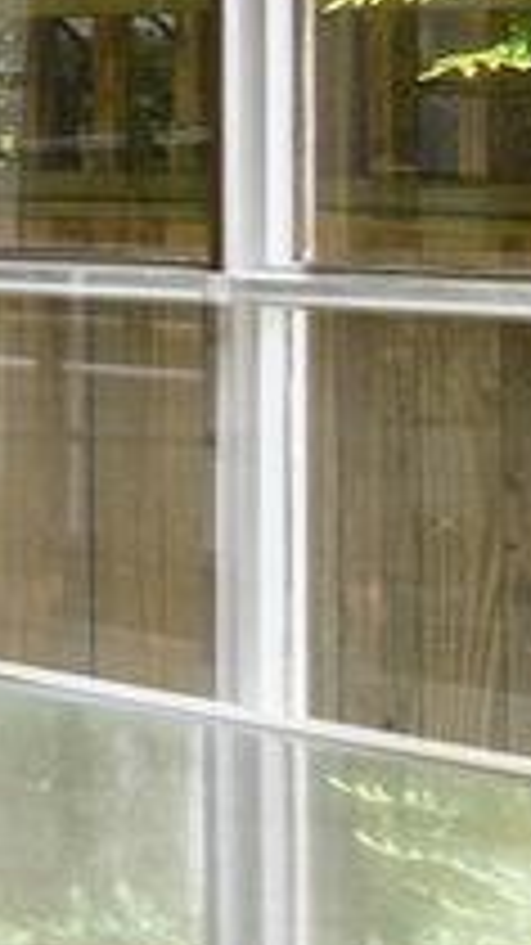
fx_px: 3232
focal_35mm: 129
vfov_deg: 16.6
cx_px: -2781
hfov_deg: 5.0
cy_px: 292
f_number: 9
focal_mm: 10
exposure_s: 1/15
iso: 200
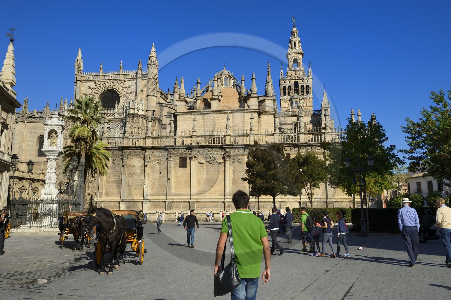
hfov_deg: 60.3
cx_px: 226
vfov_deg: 42.3
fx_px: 388
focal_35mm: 31
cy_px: 150
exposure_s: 1/250
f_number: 14
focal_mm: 31
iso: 200
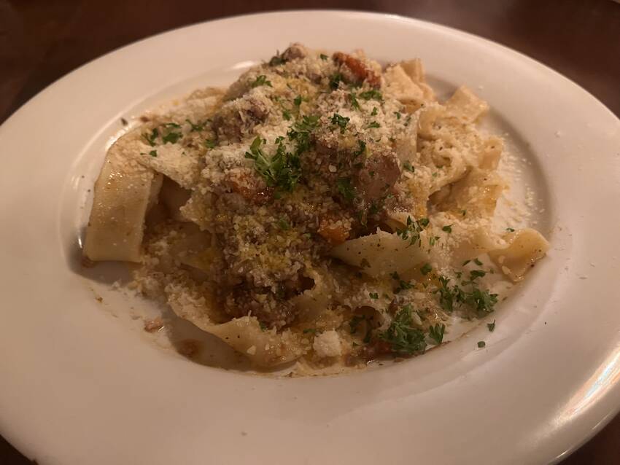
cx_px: 310
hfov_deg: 67.3
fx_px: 466
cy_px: 232
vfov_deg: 53.1
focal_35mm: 26
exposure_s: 1/30
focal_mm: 5.1
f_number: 1.6
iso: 640
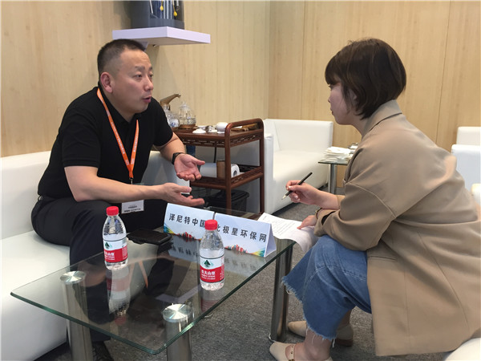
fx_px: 403
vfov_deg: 48.2
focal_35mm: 29
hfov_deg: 61.7
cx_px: 240
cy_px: 180
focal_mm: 4.15
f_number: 2.2
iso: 80
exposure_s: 1/33
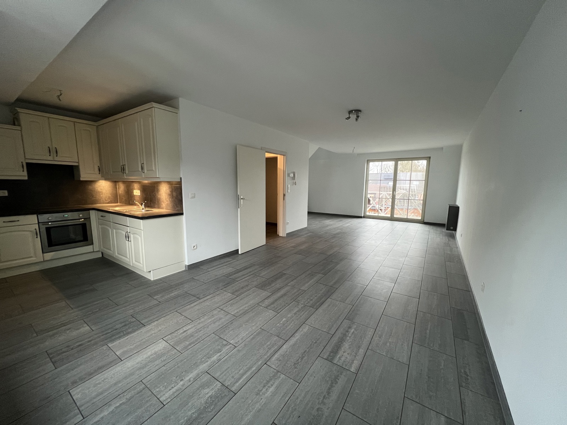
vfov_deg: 89.9
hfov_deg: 106.2
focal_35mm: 13
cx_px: 284
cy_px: 212
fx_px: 213
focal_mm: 1.57
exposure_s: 1/50
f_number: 1.8
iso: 200
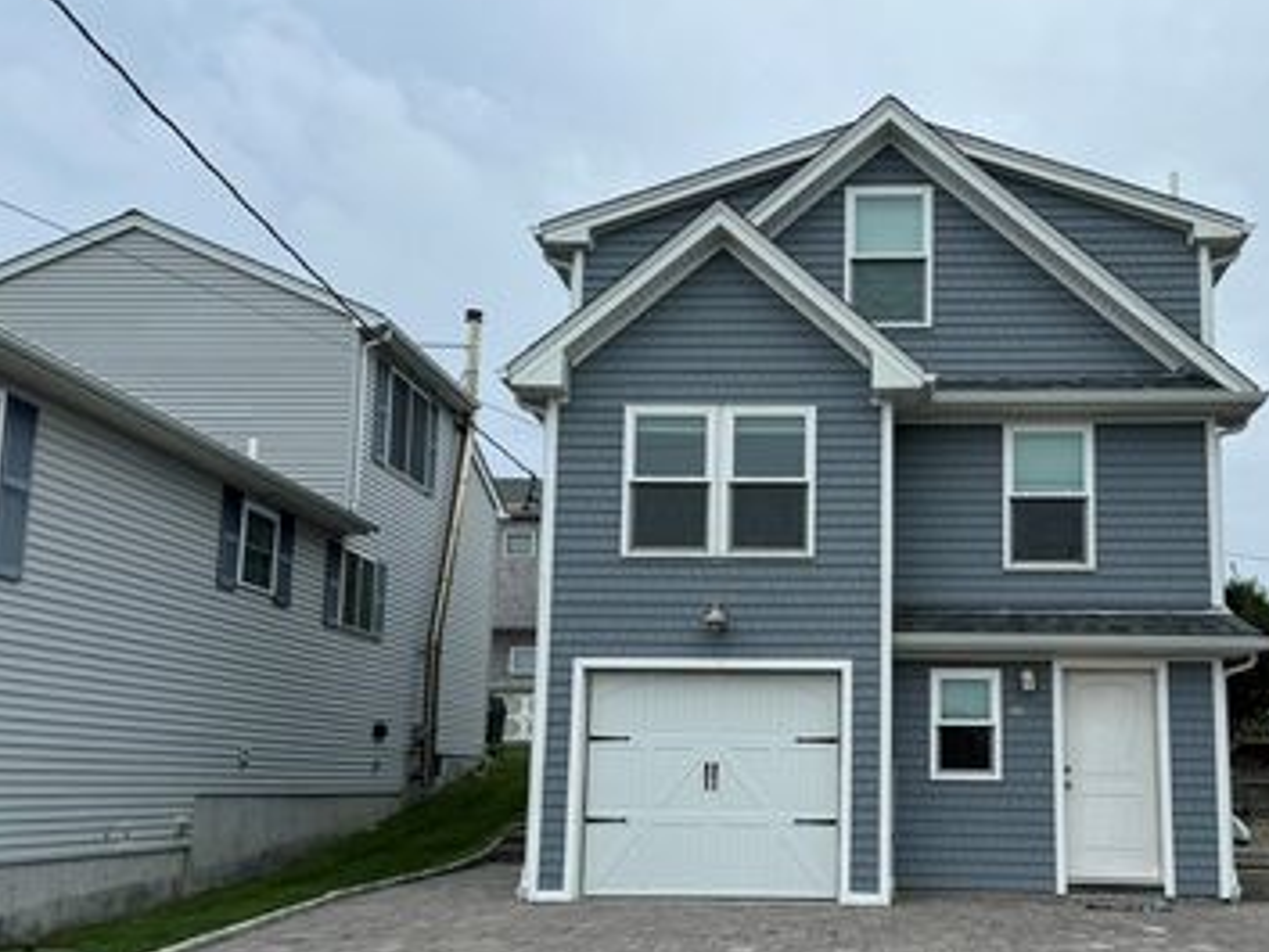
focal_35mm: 34
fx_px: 1247
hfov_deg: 53.0
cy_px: 616
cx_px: 834
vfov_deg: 41.4
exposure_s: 1/3802
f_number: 1.78
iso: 80
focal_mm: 6.76
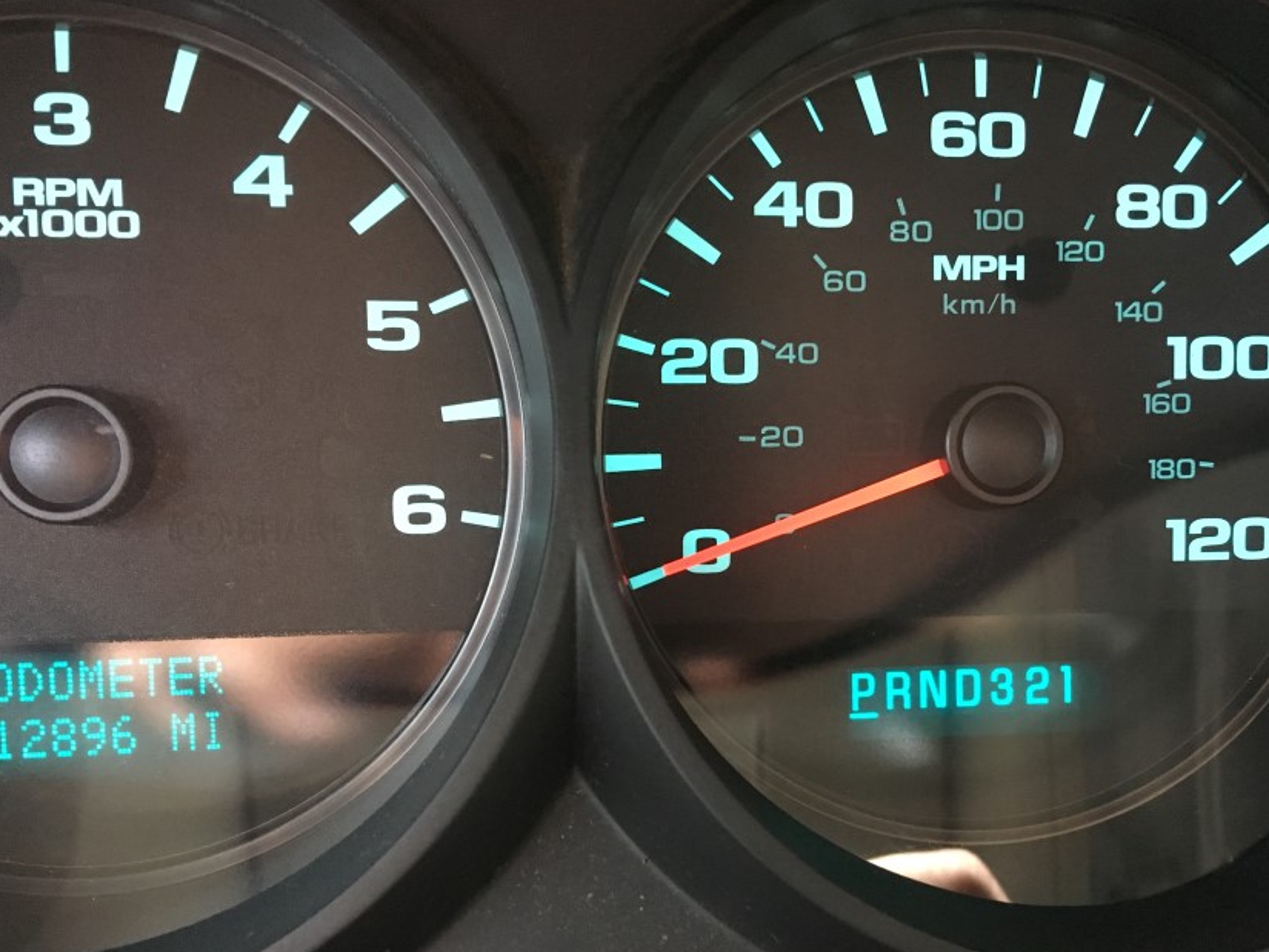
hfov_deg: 51.2
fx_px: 1320
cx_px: 704
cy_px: 578
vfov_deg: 39.5
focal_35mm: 36
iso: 200
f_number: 2.2
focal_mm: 4.15
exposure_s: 1/15
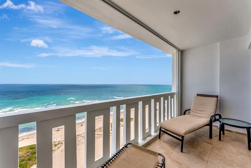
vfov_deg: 81.2
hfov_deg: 104.3
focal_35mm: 14
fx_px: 98
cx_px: 126
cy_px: 84
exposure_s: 1/1000
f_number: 8
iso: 400
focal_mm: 14
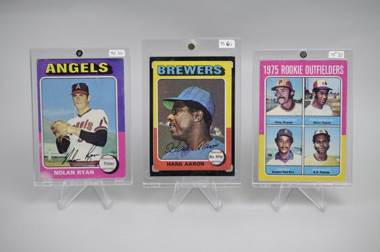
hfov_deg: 33.4
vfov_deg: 22.6
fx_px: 633
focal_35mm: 60
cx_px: 190
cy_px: 126
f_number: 4
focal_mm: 40
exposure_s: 1/60
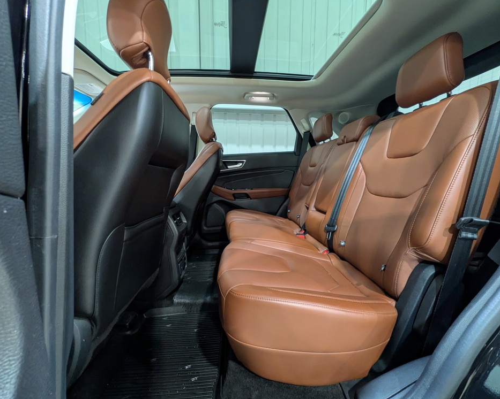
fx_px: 222
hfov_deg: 96.8
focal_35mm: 15
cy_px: 203
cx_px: 253
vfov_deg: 84.0
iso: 249
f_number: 2.2
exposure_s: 1/24
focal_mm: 1.83
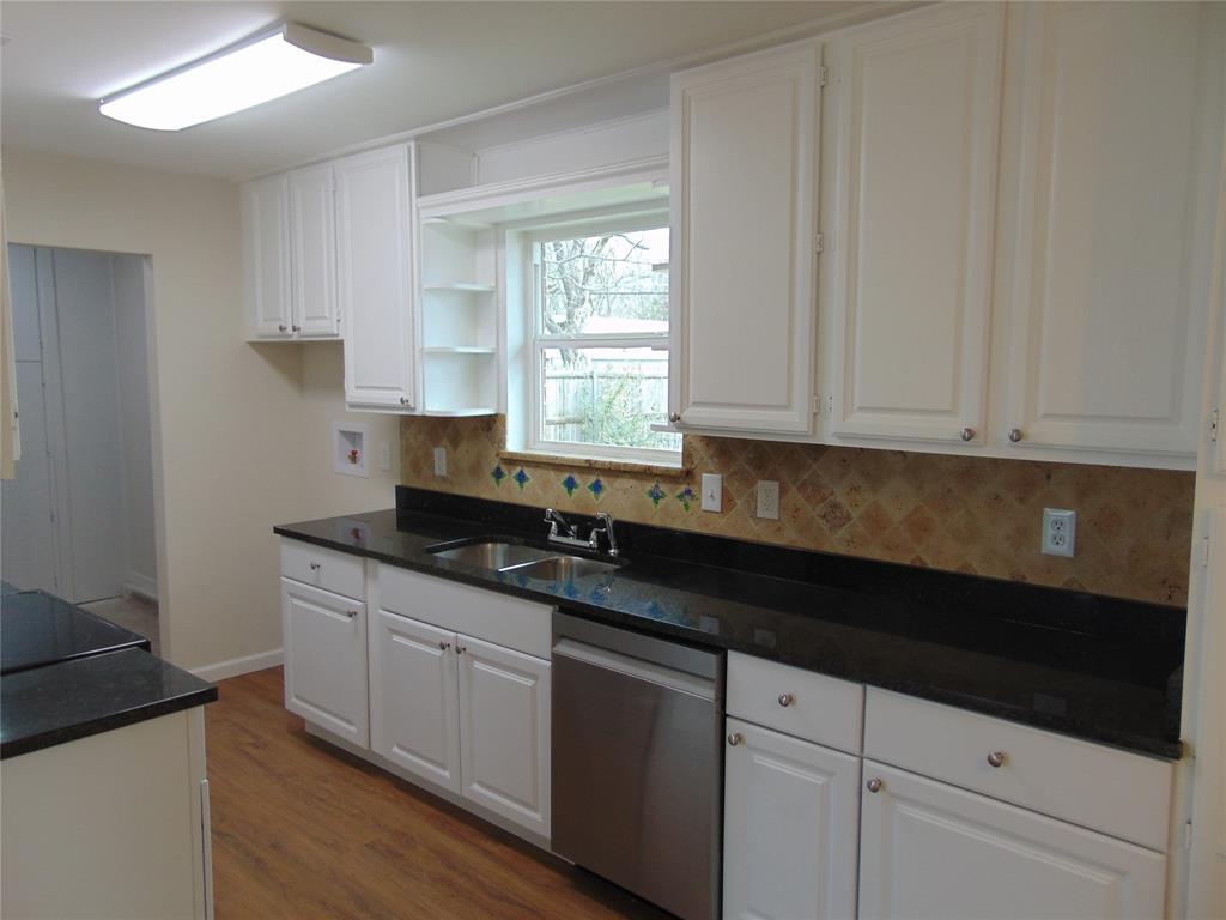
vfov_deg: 54.9
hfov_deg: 69.4
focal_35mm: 25
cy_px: 460
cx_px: 613
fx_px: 885
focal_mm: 4.5
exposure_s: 1/40
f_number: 3
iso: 80
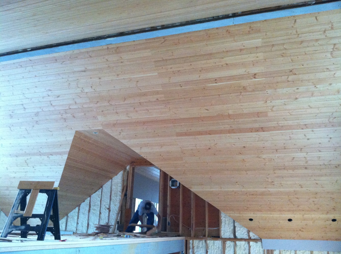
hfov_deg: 52.7
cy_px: 127
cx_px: 170
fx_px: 344
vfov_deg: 40.6
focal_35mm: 35
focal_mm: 3.85
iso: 400
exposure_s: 1/15
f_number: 2.8
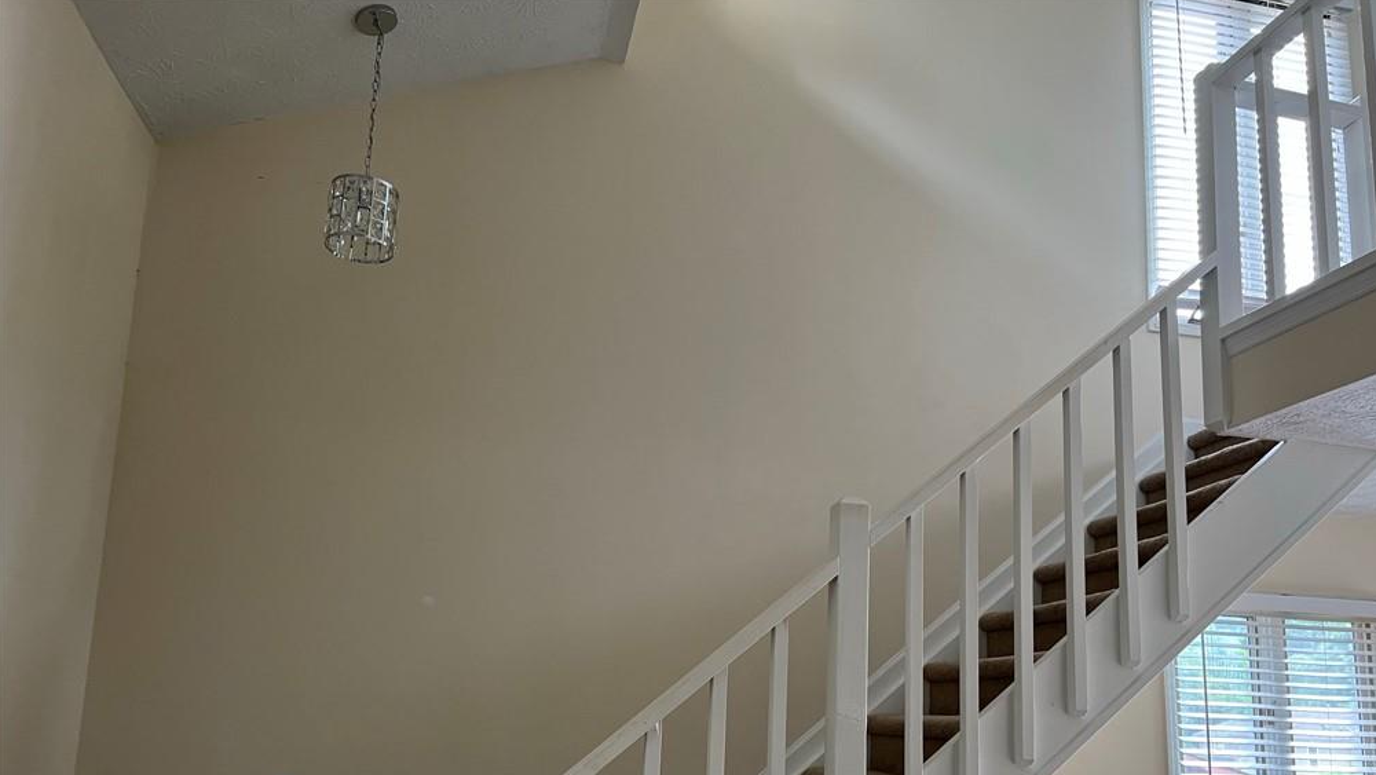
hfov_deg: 66.0
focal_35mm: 29
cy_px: 522
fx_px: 1058
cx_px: 702
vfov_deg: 39.7
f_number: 1.5
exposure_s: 1/60
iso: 100
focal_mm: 5.7
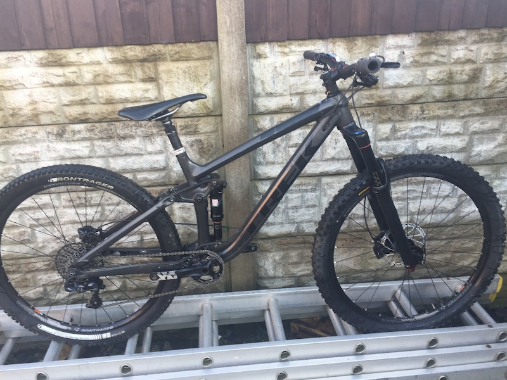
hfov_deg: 61.7
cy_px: 190
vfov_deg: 48.2
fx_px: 425
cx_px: 254
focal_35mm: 29
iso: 32
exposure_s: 1/50
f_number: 2.2
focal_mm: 4.15
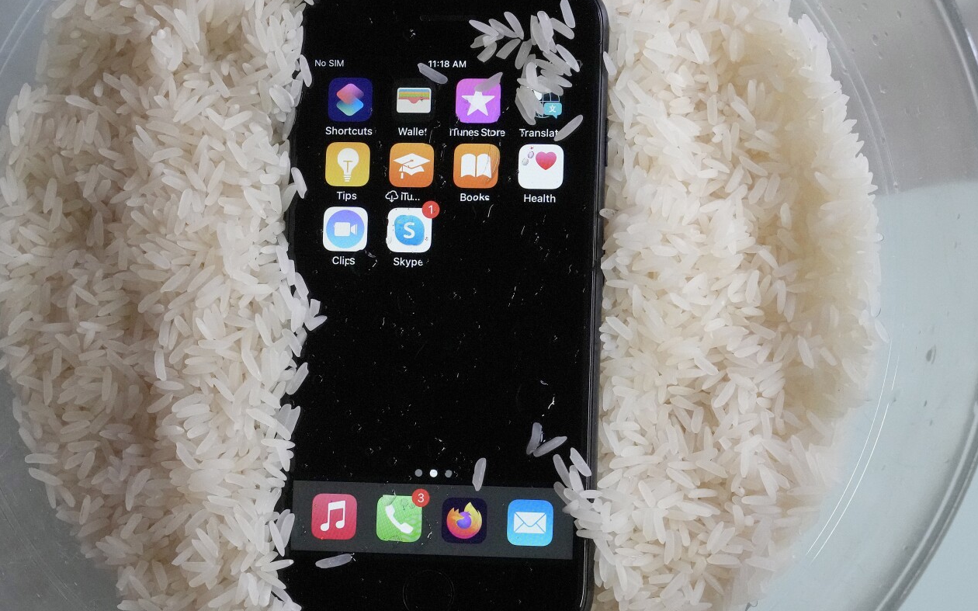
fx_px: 2532
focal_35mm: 95
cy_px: 312
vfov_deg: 13.8
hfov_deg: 21.9
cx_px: 439
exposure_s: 1/400
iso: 5000
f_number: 8
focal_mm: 53
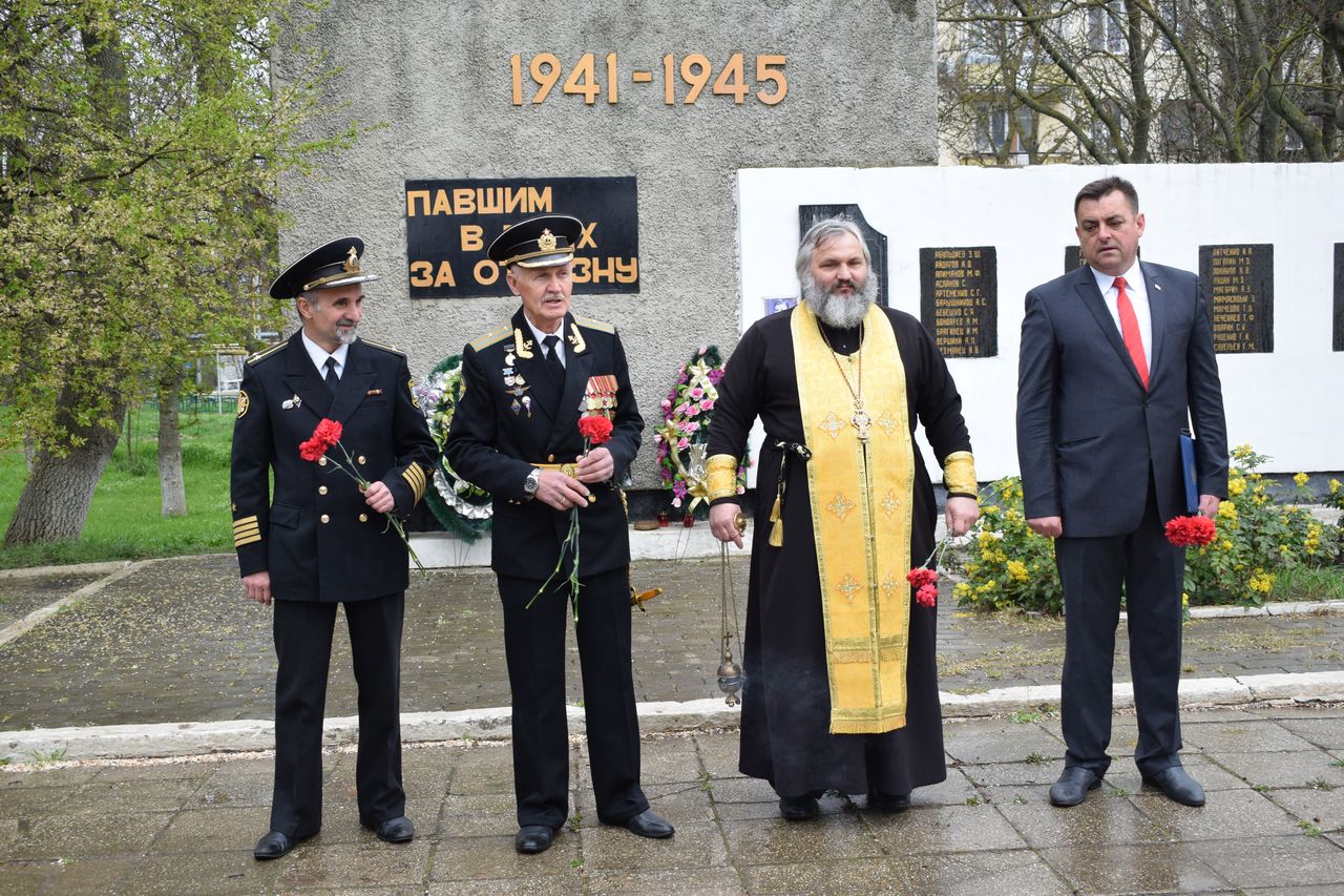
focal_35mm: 44
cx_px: 672
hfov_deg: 45.0
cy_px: 448
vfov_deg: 30.8
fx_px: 1624
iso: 400
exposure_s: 1/200
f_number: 7.1
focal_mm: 29
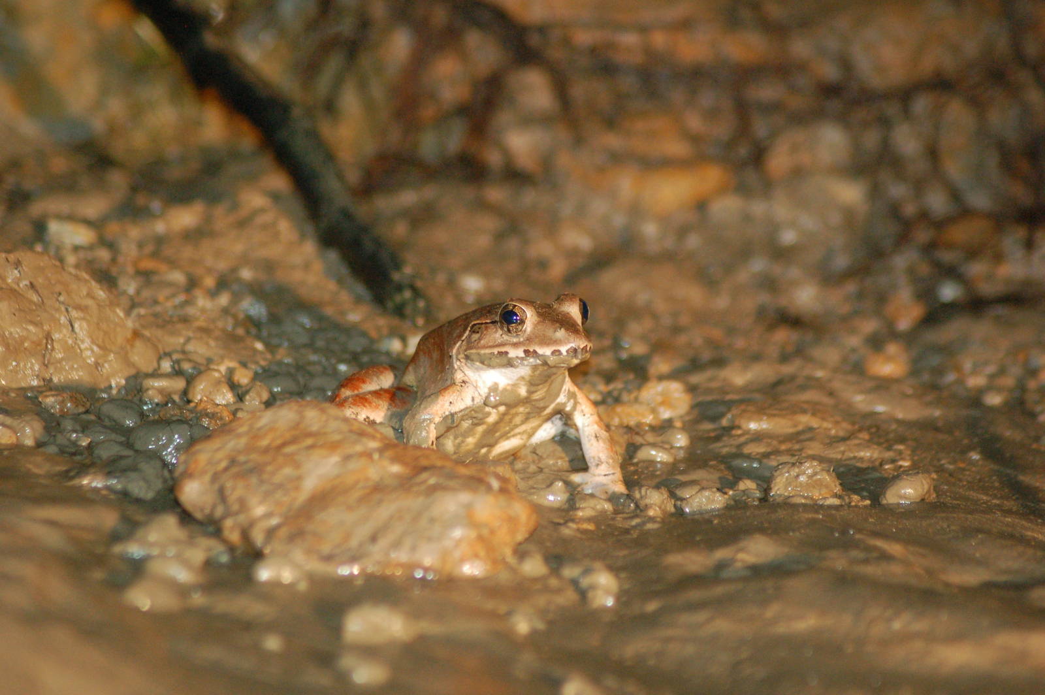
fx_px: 6743
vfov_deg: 5.9
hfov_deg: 8.9
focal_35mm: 232
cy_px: 348
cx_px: 522
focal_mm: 155
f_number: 4.8
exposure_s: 1/100
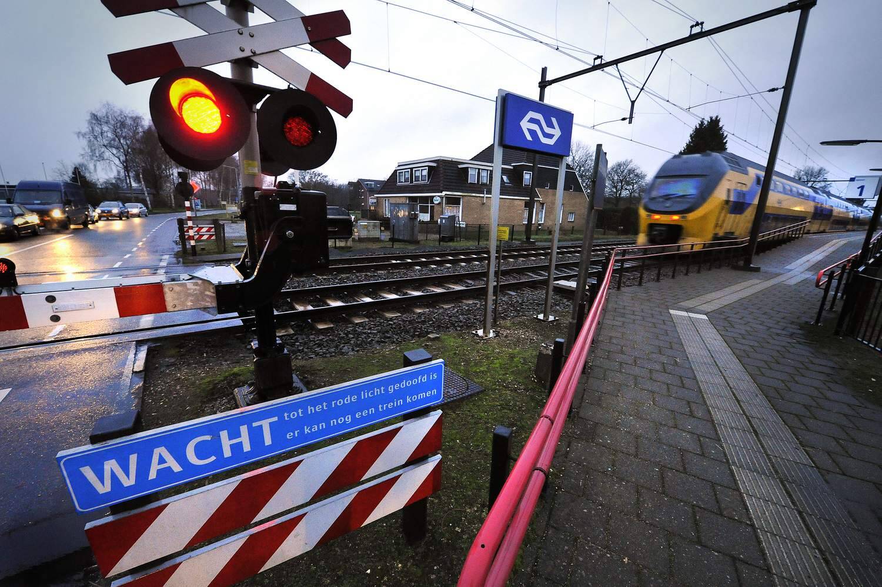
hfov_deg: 104.3
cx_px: 441
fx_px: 343
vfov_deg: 81.1
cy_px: 294
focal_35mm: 14
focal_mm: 14
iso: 8000
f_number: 8
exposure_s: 1/100
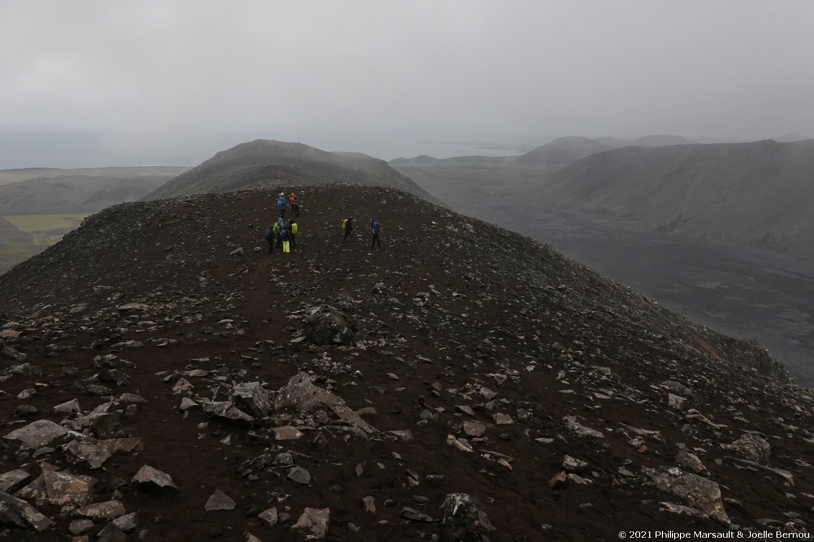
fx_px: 543
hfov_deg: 73.7
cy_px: 271
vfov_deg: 53.1
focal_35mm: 24
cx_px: 407
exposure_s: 1/1000
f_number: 5.6
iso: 800
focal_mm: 9
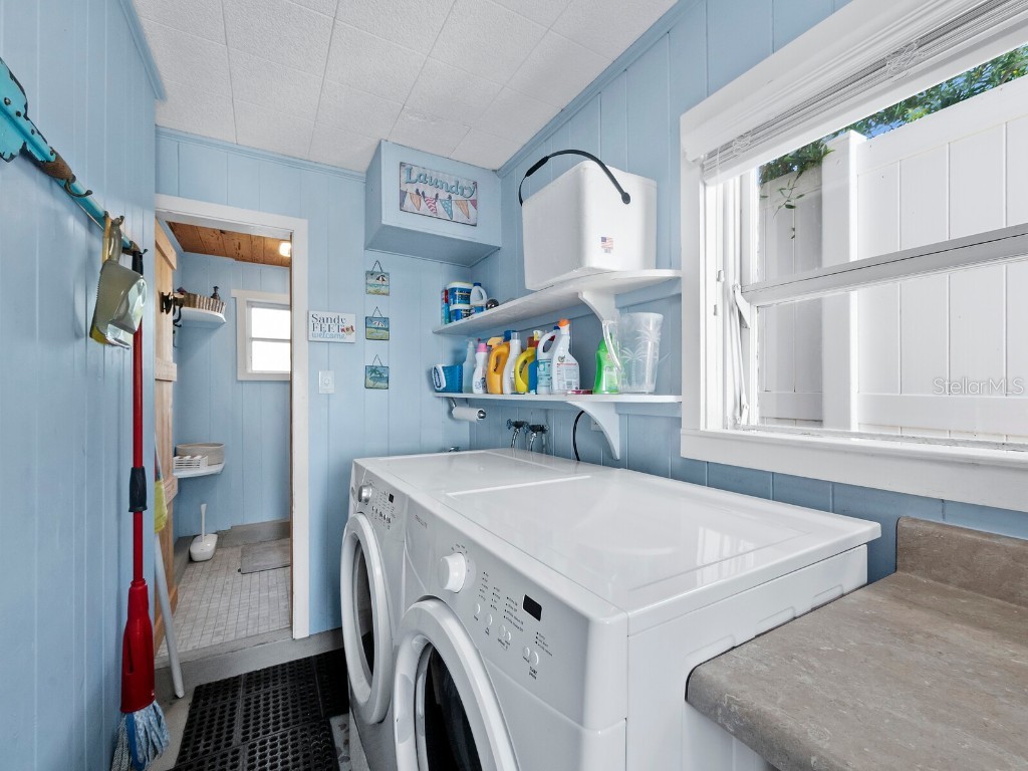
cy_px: 386
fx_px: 416
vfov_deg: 85.7
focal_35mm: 14
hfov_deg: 102.1
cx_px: 514
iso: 400
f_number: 8
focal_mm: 7
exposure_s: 1/15
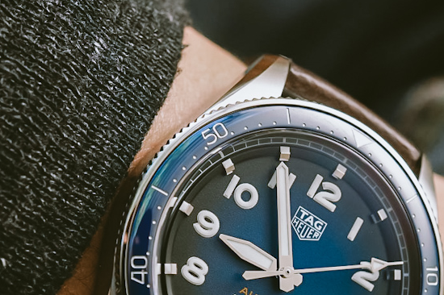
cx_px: 266
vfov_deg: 10.3
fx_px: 1615
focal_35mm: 131
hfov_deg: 15.6
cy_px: 318
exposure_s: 1/160
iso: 320
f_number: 5
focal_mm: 40
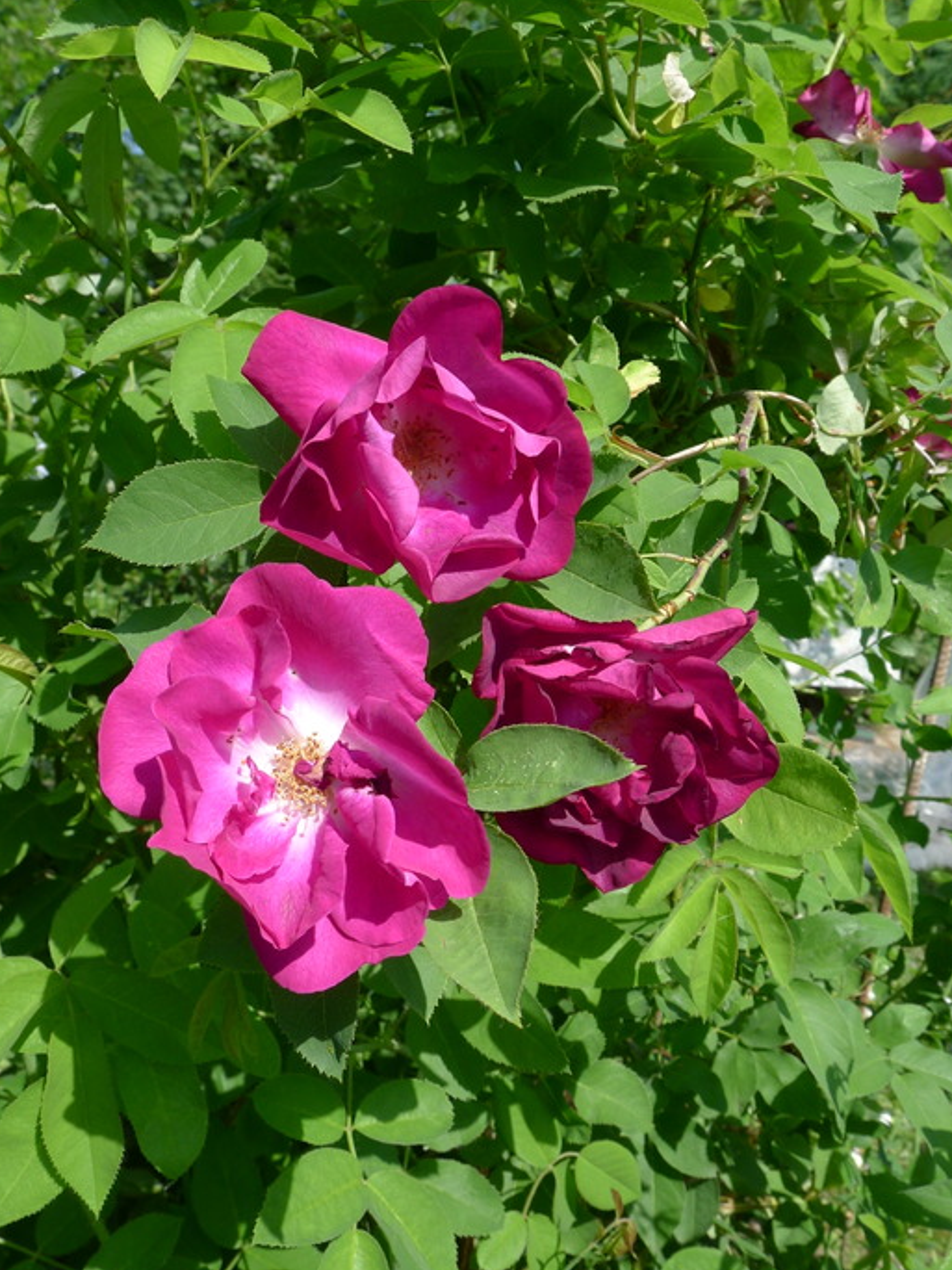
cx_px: 465
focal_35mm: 27
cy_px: 689
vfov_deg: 65.2
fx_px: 990
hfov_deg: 51.3
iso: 80
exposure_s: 1/500
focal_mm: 5.1
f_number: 4
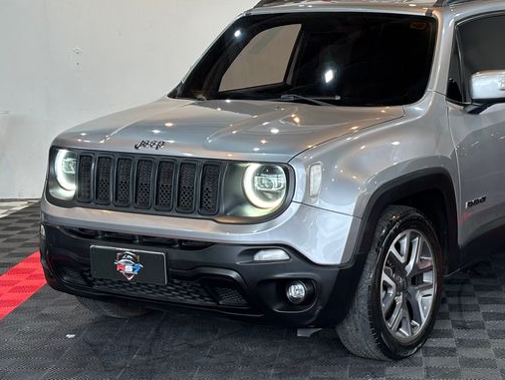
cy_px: 143
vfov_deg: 17.8
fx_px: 1212
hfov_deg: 23.4
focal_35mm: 83
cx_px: 351
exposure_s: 1/120
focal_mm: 5.96
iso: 40
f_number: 1.6
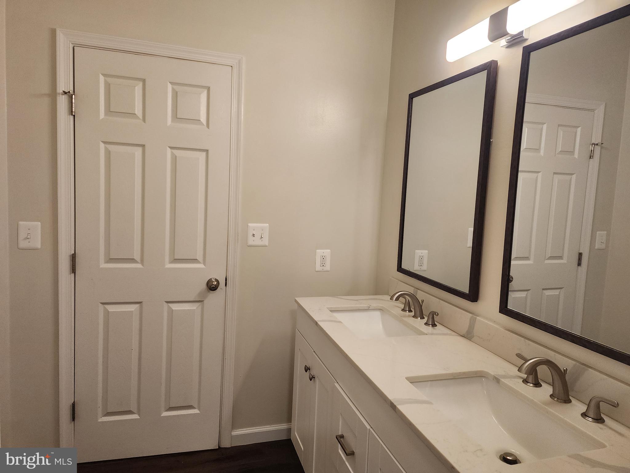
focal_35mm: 23
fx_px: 419
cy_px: 236
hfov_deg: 73.9
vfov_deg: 58.9
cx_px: 315
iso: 160
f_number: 1.8
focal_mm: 6.4
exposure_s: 1/120
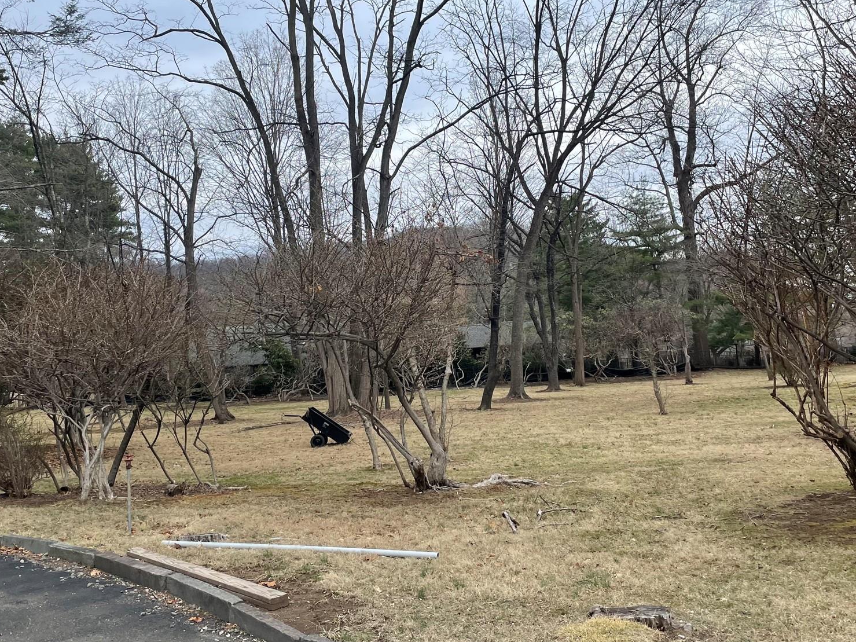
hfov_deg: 51.3
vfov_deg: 39.5
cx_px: 412
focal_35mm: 36
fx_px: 890
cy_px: 266
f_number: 1.6
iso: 32
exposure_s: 1/744
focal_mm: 4.2
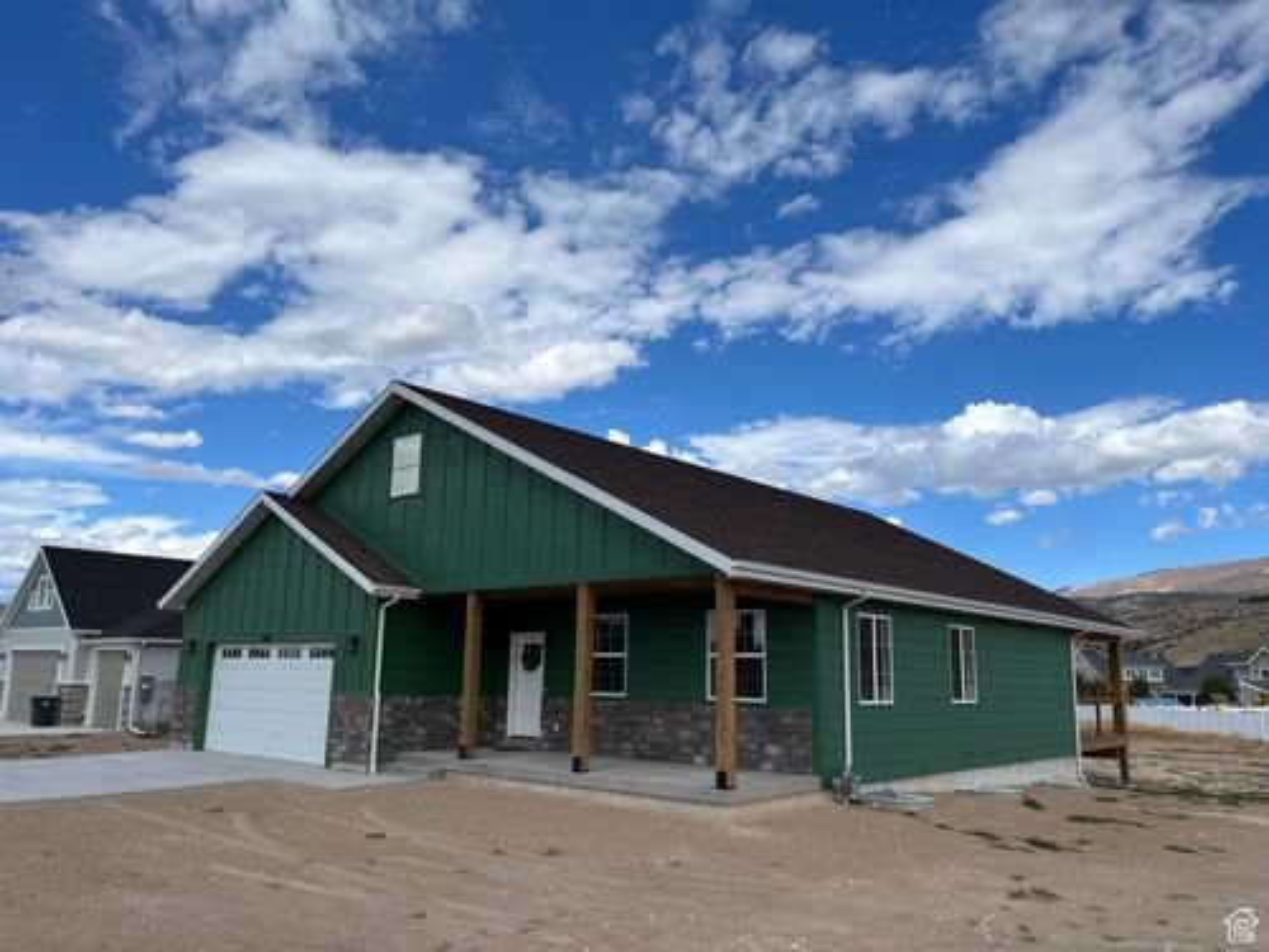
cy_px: 476
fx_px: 953
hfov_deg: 67.3
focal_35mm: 26
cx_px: 634
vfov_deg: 53.1
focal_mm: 5.1
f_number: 1.6
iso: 50
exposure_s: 1/4484
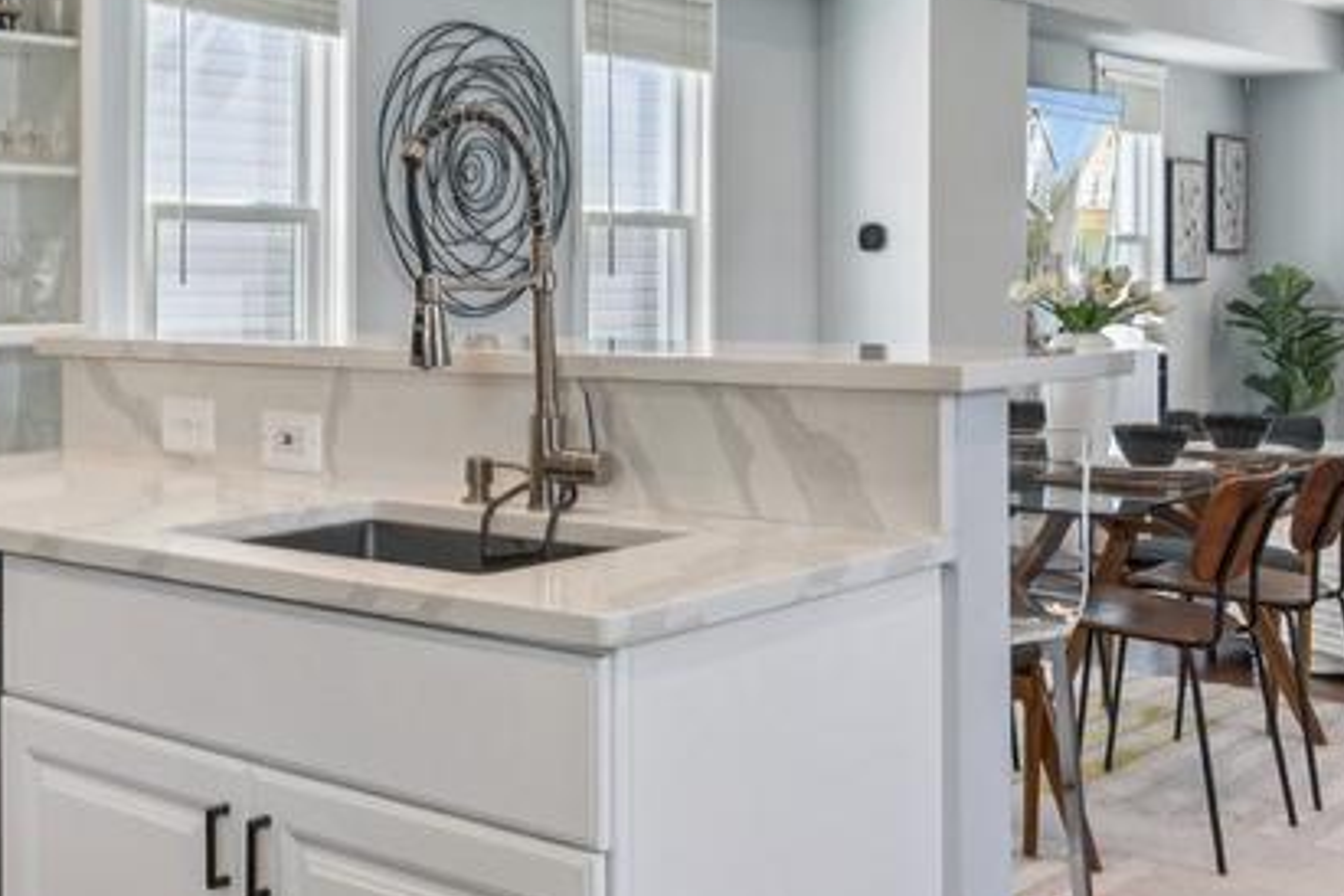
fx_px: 1829
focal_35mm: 49
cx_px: 268
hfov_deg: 38.8
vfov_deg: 27.4
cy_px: 314
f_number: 7.1
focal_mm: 14
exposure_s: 1/20
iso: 400
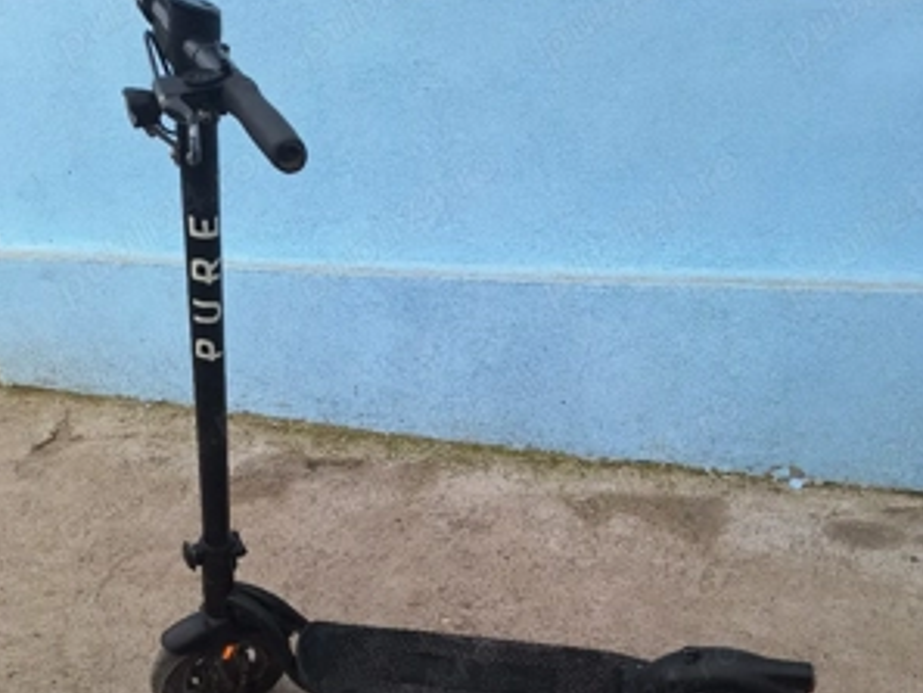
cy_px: 507
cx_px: 460
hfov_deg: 58.3
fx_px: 827
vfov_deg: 44.2
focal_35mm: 31
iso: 40
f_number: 1.8
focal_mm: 5.54
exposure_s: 1/556
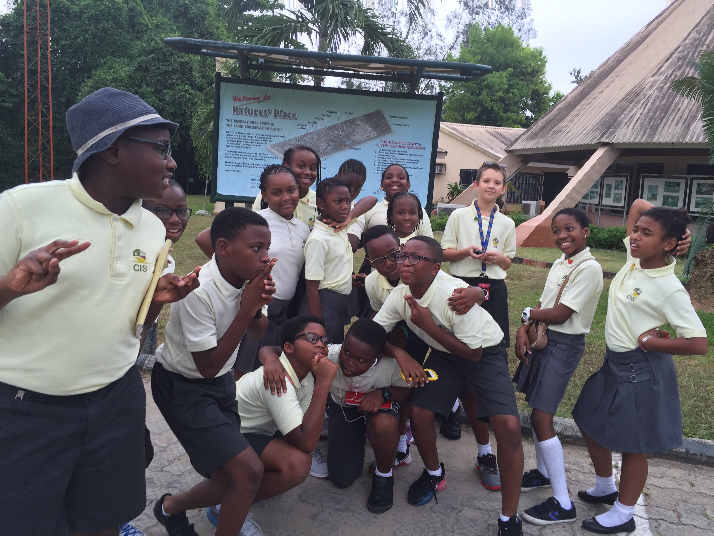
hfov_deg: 61.7
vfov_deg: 48.2
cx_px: 357
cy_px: 268
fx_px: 598
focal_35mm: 29
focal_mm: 4.15
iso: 32
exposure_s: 1/226
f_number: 2.2
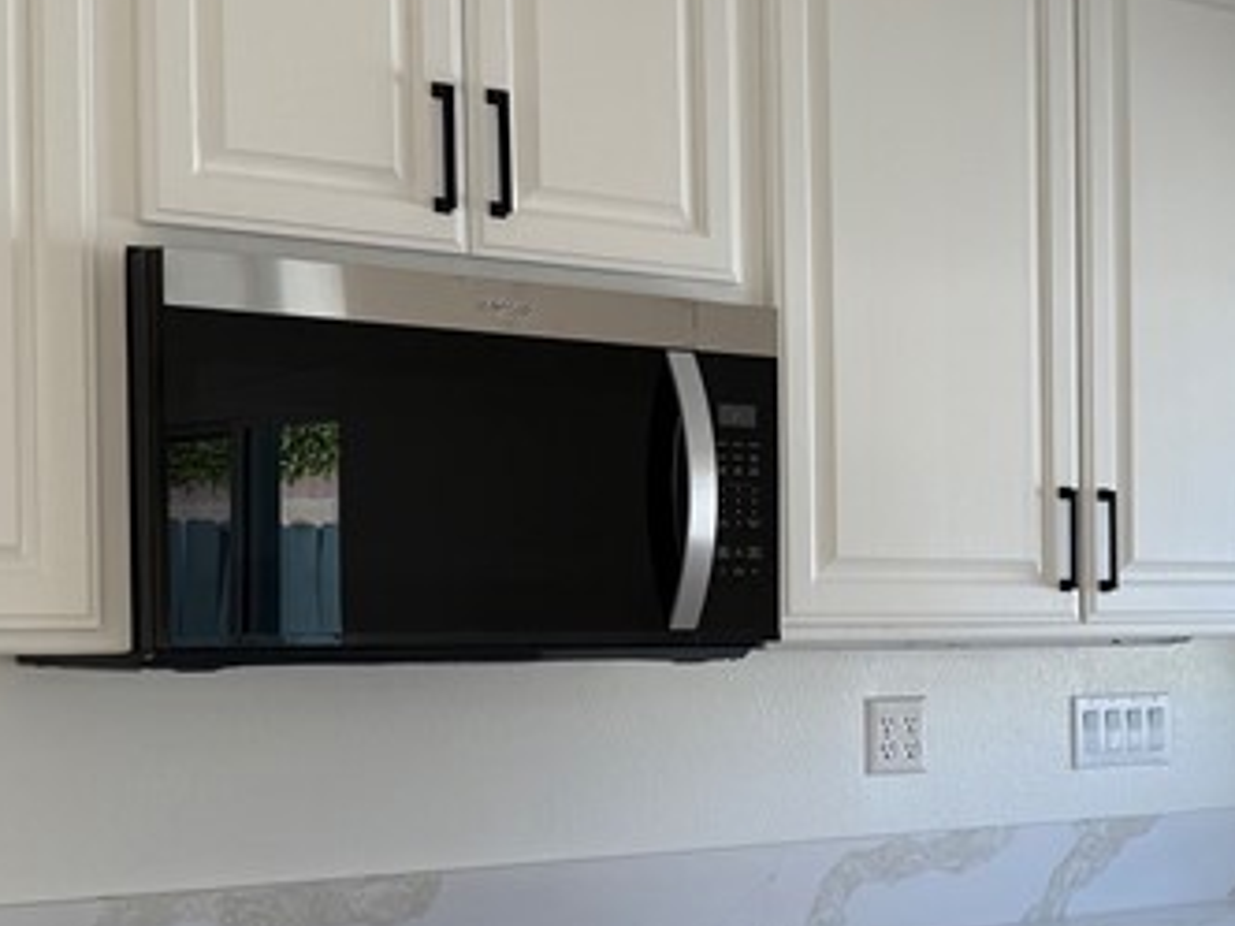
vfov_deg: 19.8
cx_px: 1168
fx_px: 2640
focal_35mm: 74
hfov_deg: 25.3
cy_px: 655
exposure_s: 1/360
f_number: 1.78
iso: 100
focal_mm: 6.76
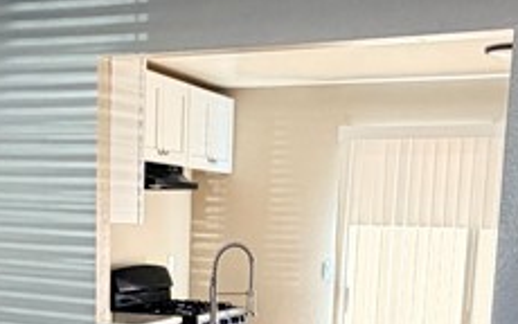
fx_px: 932
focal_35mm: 66
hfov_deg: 30.8
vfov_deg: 18.8
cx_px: 167
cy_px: 378
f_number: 2.2
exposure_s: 1/121
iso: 250
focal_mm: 2.22
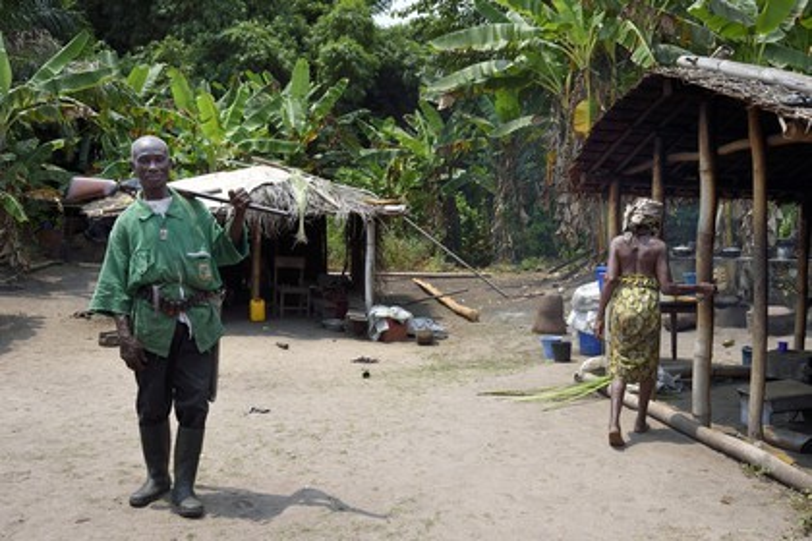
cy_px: 270
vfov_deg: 42.3
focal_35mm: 31
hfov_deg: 60.3
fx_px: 699
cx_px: 406
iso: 200
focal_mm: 31
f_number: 13
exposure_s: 1/160
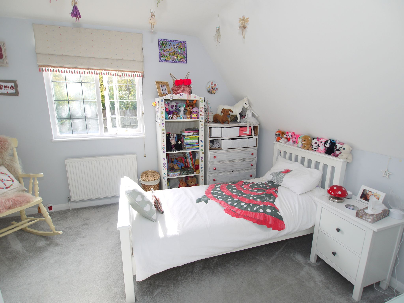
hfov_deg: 87.8
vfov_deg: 71.6
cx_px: 202
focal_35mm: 18
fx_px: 210
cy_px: 152
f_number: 4.5
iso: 100
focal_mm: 9
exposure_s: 1/125
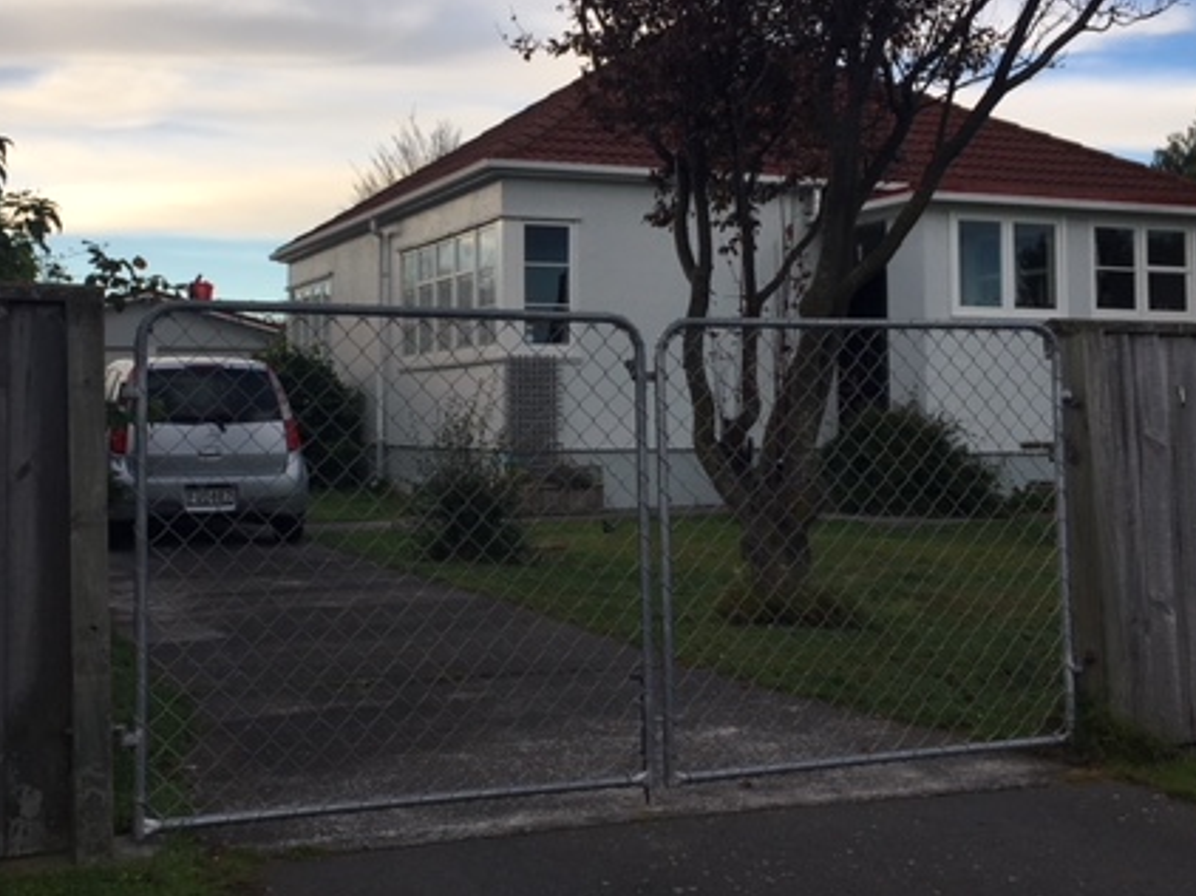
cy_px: 340
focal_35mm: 44
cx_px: 468
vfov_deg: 32.7
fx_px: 1519
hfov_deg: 42.7
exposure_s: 1/905
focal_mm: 4.15
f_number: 2.2
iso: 25
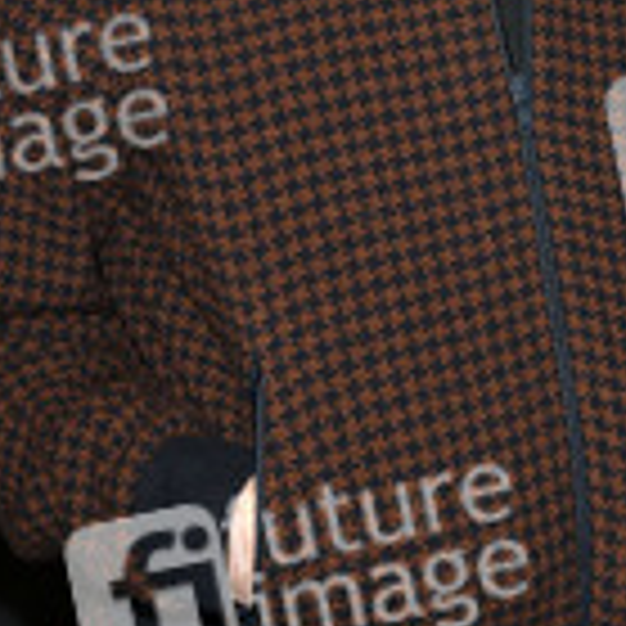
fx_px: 2496
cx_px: 428
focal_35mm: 122
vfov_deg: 13.9
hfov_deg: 14.3
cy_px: -104
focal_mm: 50
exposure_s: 1/250
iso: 1600
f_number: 6.3
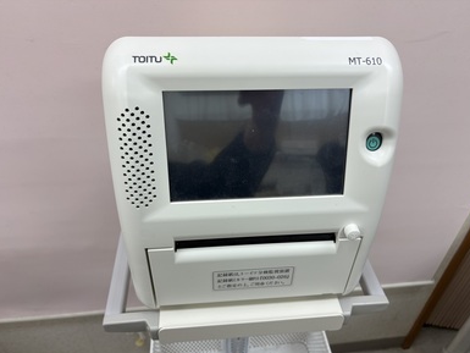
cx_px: 239
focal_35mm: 27
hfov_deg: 65.3
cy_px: 182
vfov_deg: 51.4
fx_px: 367
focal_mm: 5.96
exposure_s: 1/123
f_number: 1.6
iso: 32
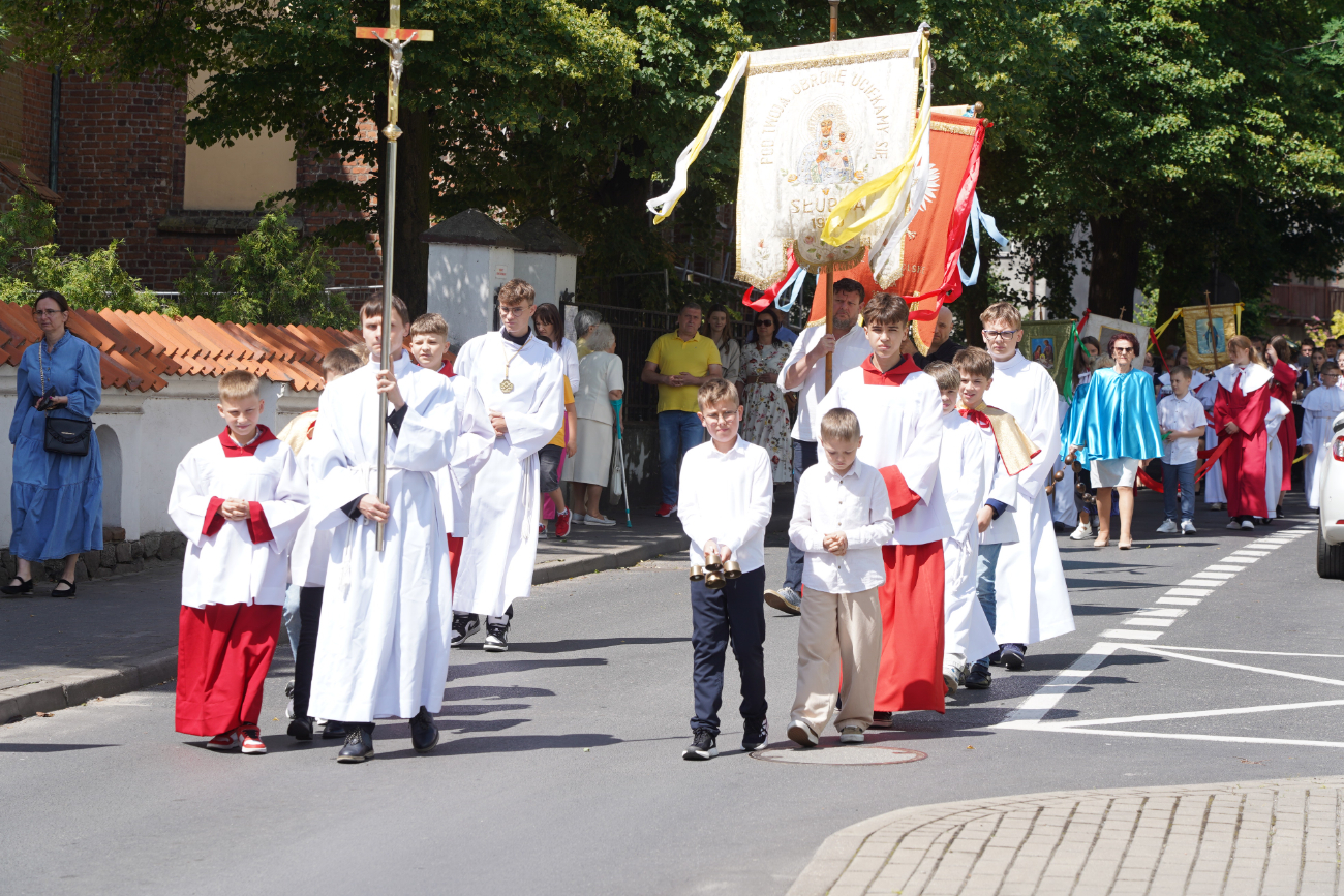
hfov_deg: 19.5
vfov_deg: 13.0
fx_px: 3920
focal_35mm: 105
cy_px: 448
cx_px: 672
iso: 100
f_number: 8
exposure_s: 1/160
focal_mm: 105
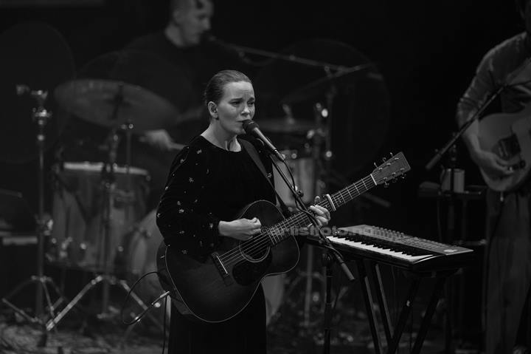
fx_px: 4422
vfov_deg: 4.6
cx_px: 266
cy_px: 177
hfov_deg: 6.9
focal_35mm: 300
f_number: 2.8
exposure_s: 1/400
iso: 2000
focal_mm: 300
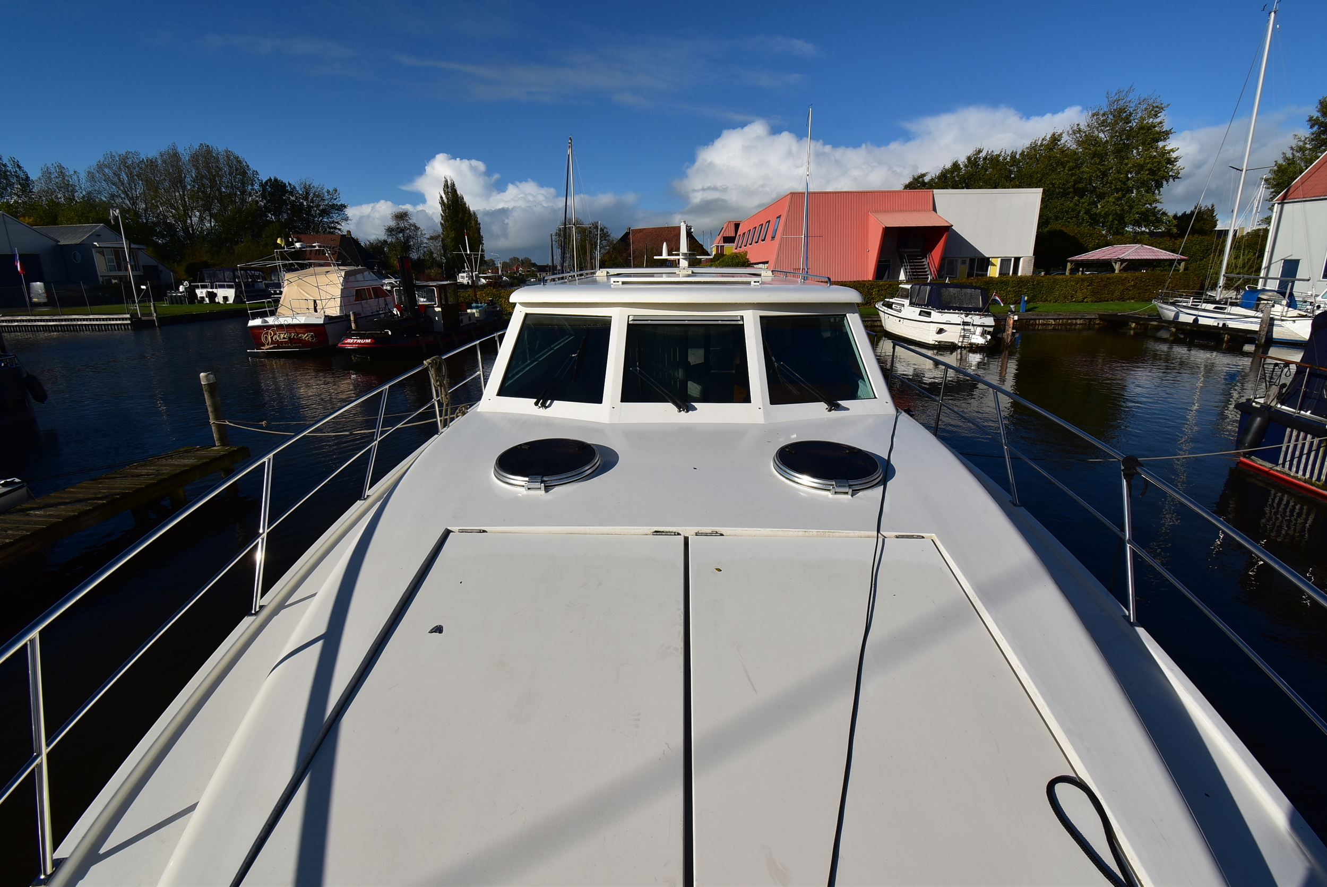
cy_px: 444
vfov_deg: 77.4
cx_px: 664
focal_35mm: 15
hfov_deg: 100.3
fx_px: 553
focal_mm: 10
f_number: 11
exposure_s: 1/500
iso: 200
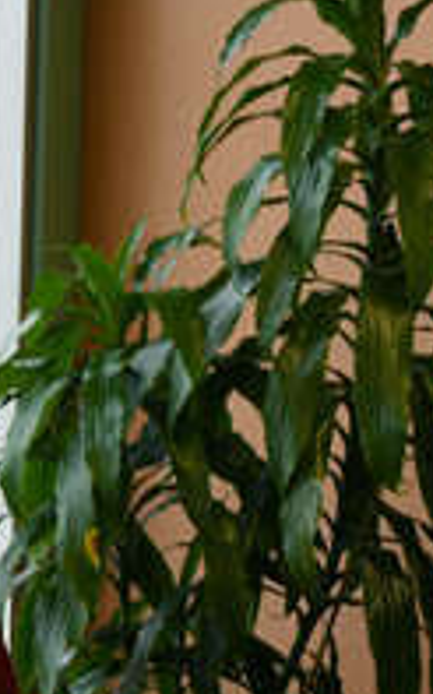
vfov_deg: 10.1
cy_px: 668
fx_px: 3911
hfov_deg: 5.9
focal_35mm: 207
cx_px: -866
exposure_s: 1/50
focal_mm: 50
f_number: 2.5
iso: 125
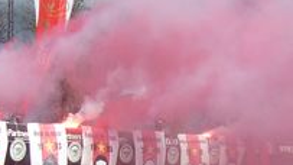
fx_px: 831
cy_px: 132
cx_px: 162
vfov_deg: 11.3
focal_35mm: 107
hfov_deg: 20.0
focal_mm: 5.8
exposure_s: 1/250
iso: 50
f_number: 8
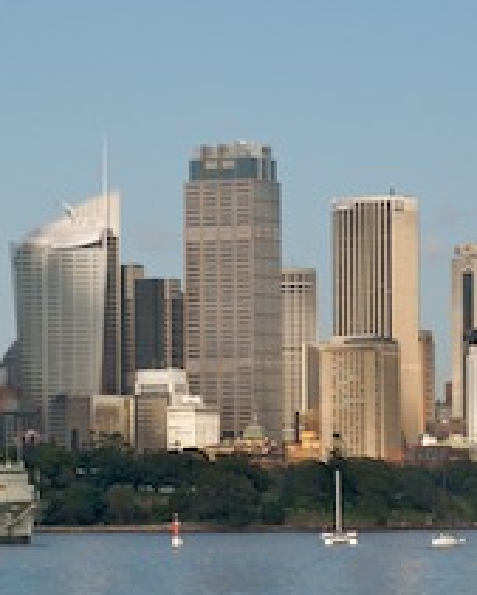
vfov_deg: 8.3
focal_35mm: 232
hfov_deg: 6.7
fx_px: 4091
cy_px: 271
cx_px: 121
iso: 320
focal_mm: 58
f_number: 11
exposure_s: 1/500
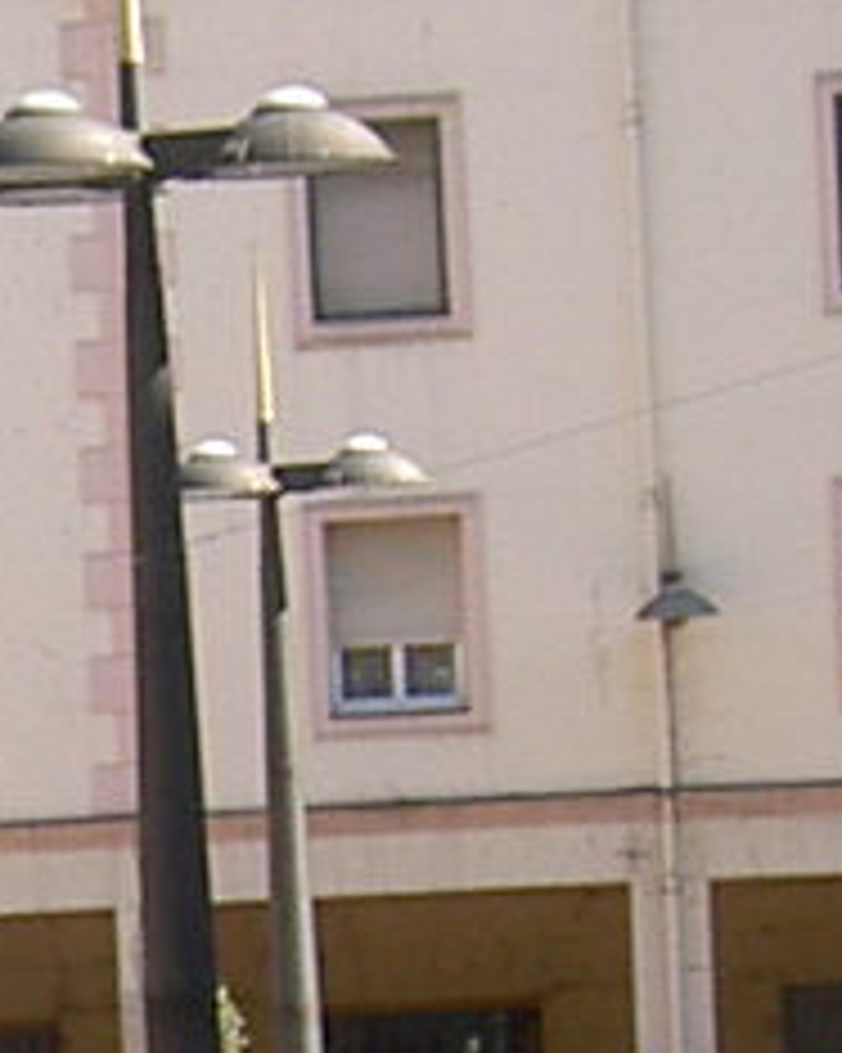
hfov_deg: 5.8
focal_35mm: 260
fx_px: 8104
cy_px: 1508
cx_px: -824
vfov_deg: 7.3
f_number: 4.7
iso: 100
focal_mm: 8
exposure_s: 1/213
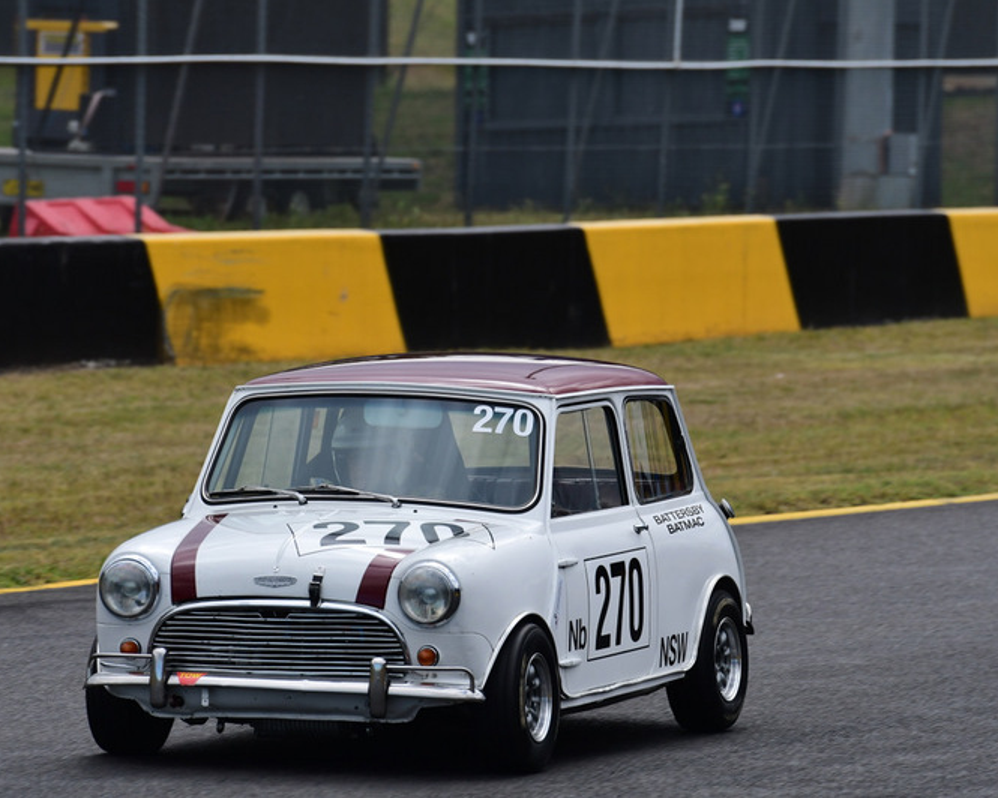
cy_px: 399
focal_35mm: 339
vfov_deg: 4.6
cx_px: 474
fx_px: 10013
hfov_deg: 5.7
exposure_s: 1/800
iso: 400
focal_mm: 200
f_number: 8
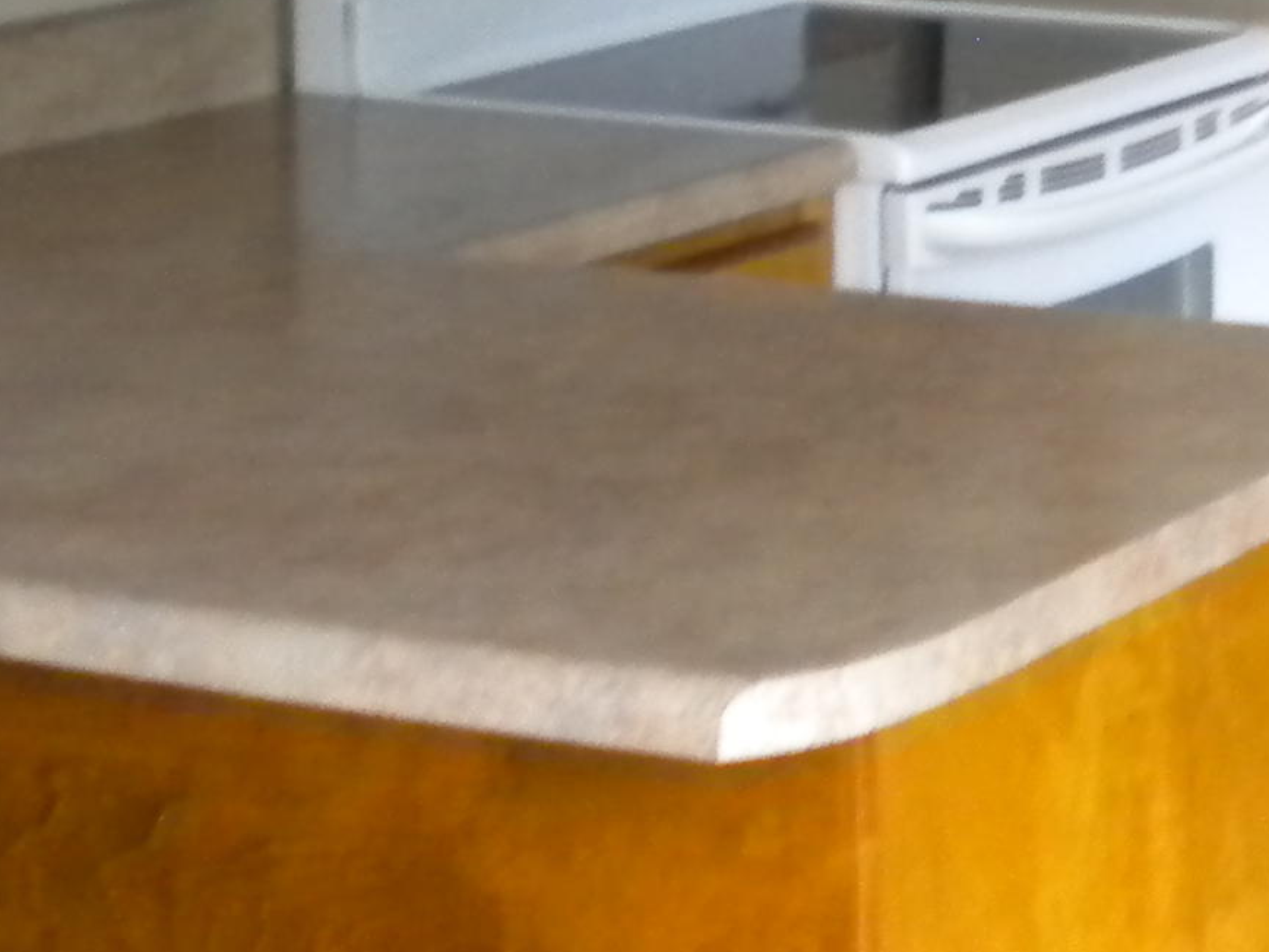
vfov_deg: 11.8
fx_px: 4436
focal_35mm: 121
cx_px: 1832
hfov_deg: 15.2
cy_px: -423
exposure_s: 1/30.6
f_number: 3.1
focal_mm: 6.3
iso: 400
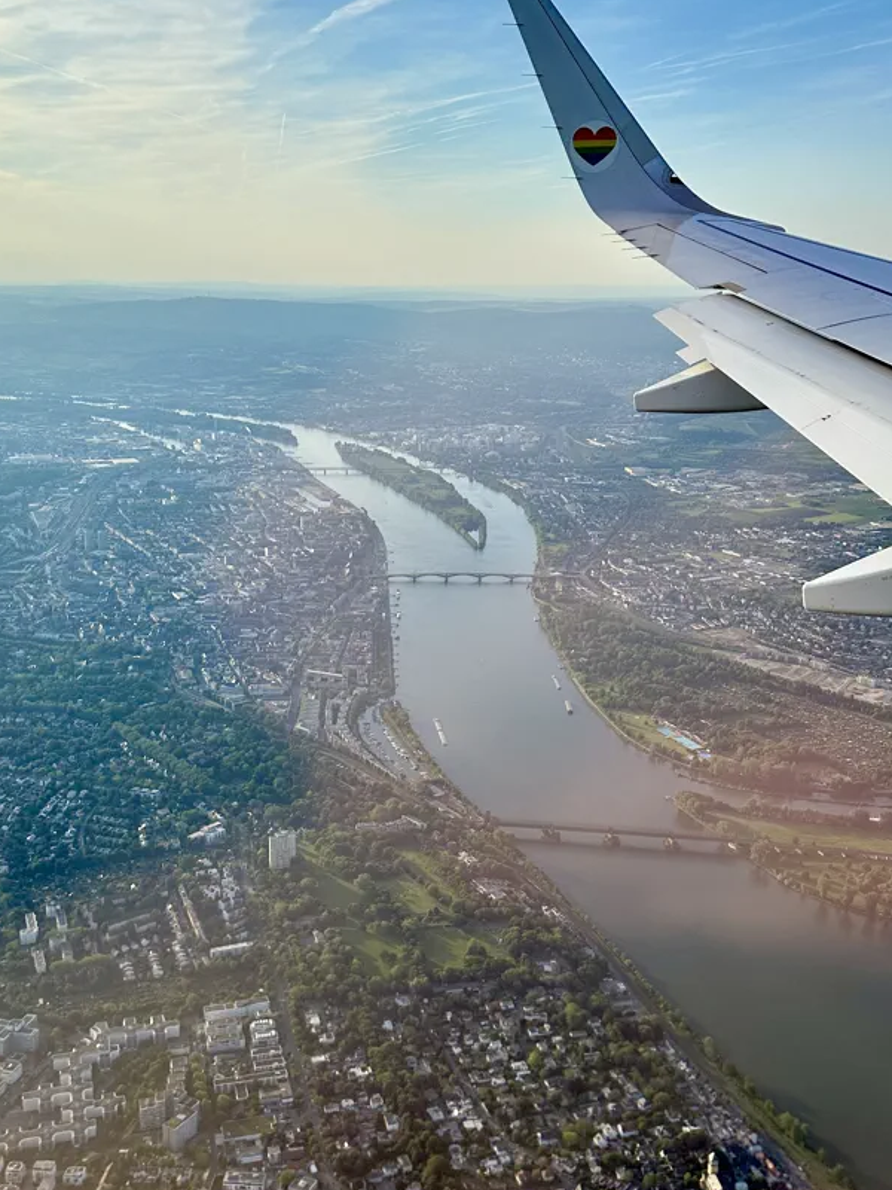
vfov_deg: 47.9
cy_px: 596
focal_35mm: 39
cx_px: 407
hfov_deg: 36.8
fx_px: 1340
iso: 80
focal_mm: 6.86
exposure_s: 1/4184
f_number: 1.78
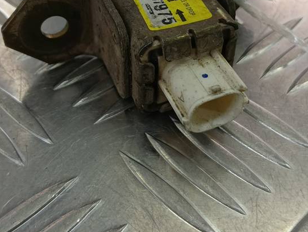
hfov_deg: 37.5
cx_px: 153
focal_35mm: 51
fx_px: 454
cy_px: 46
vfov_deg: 28.0
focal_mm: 4.11
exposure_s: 1/100
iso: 119
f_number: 1.6
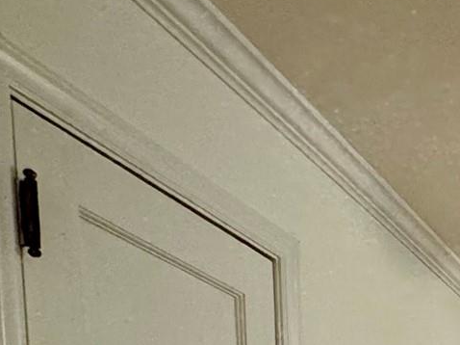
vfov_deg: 18.9
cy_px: 618
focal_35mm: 60
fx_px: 797
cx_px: 830
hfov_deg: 21.3
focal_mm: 2.22
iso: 250
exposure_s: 1/60
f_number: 2.2
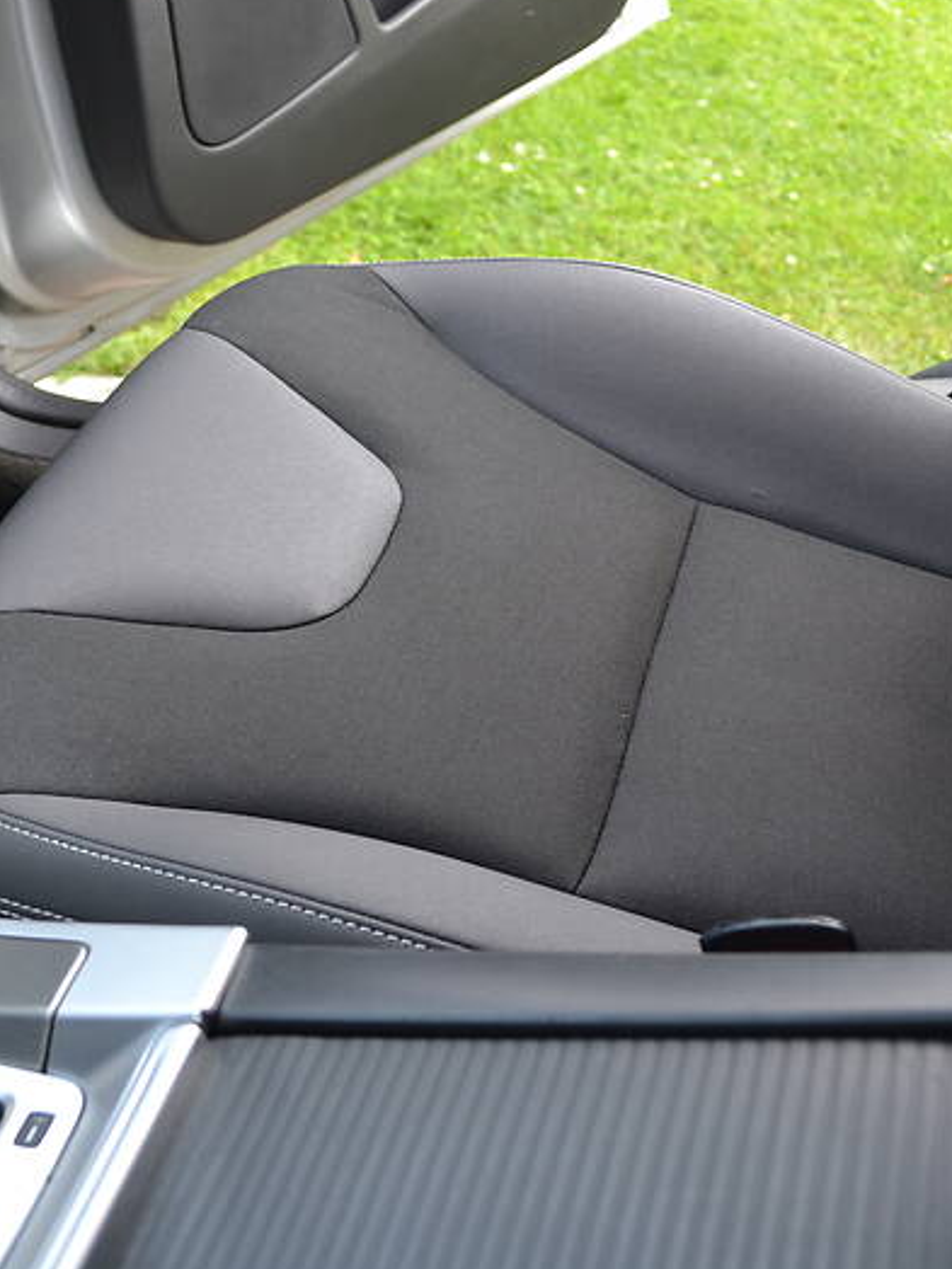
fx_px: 1613
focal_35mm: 44
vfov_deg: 42.9
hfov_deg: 32.8
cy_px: 628
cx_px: 421
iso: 400
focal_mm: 20
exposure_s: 1/100
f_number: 5
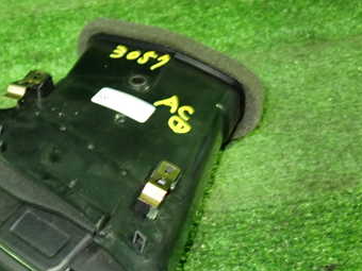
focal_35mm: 53
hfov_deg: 35.5
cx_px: 97
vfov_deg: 26.9
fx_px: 554
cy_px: 222
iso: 800
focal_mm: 5.4
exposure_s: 1/30
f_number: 2.3
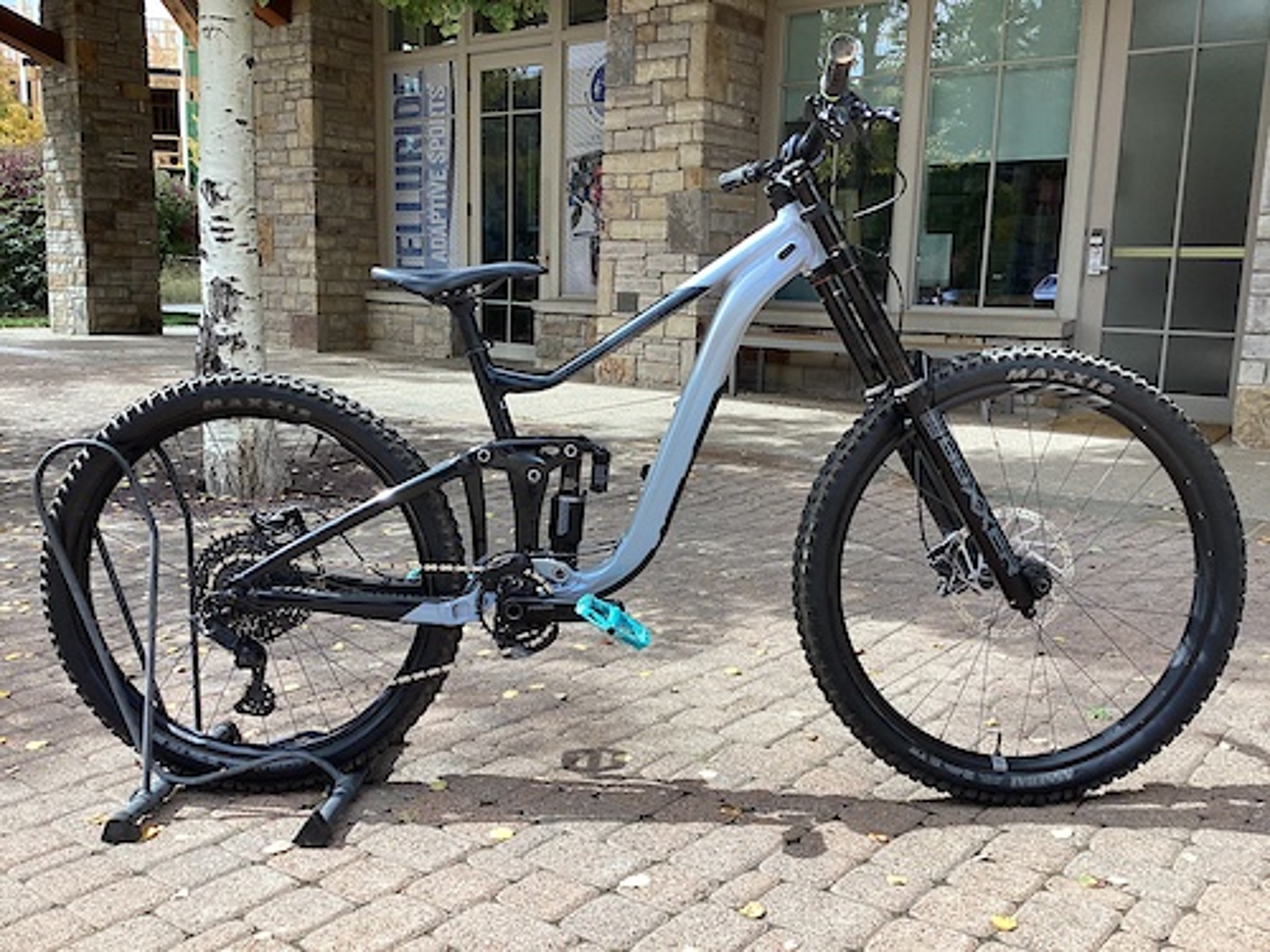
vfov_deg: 45.4
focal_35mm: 31
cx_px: 635
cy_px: 476
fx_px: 1137
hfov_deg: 58.4
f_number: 2.4
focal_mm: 3.3
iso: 25
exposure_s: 1/334
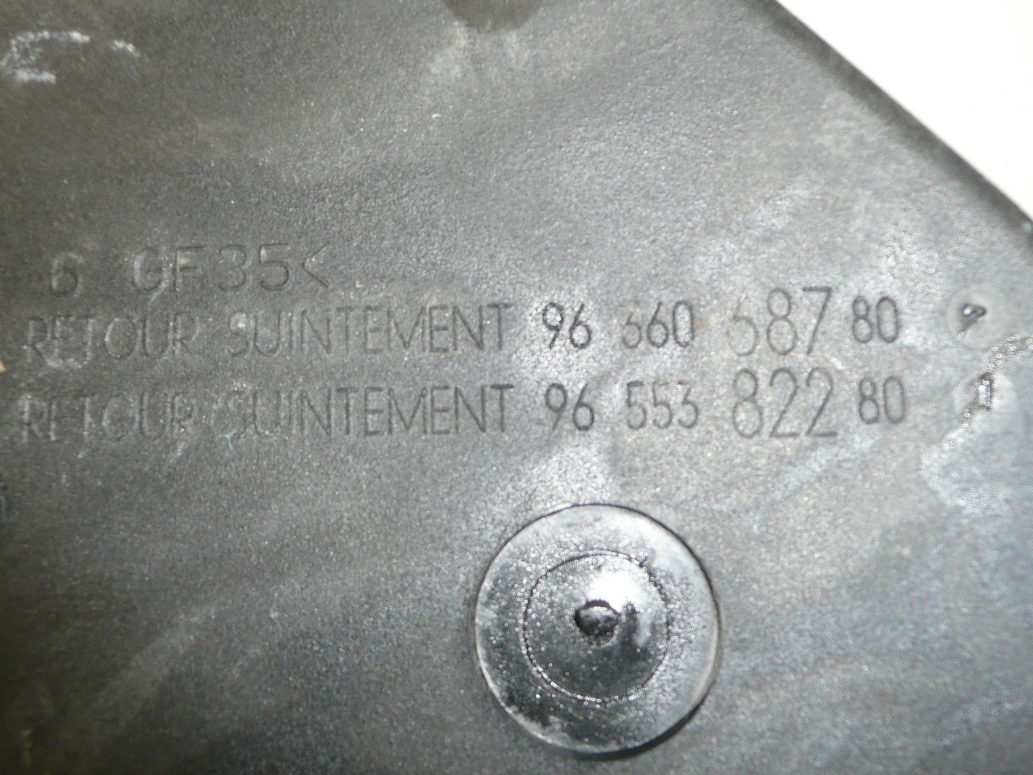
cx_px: 516
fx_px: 1044
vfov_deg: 40.7
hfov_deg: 52.6
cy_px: 388
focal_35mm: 35
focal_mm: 4.6
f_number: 3.3
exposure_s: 1/30
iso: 100
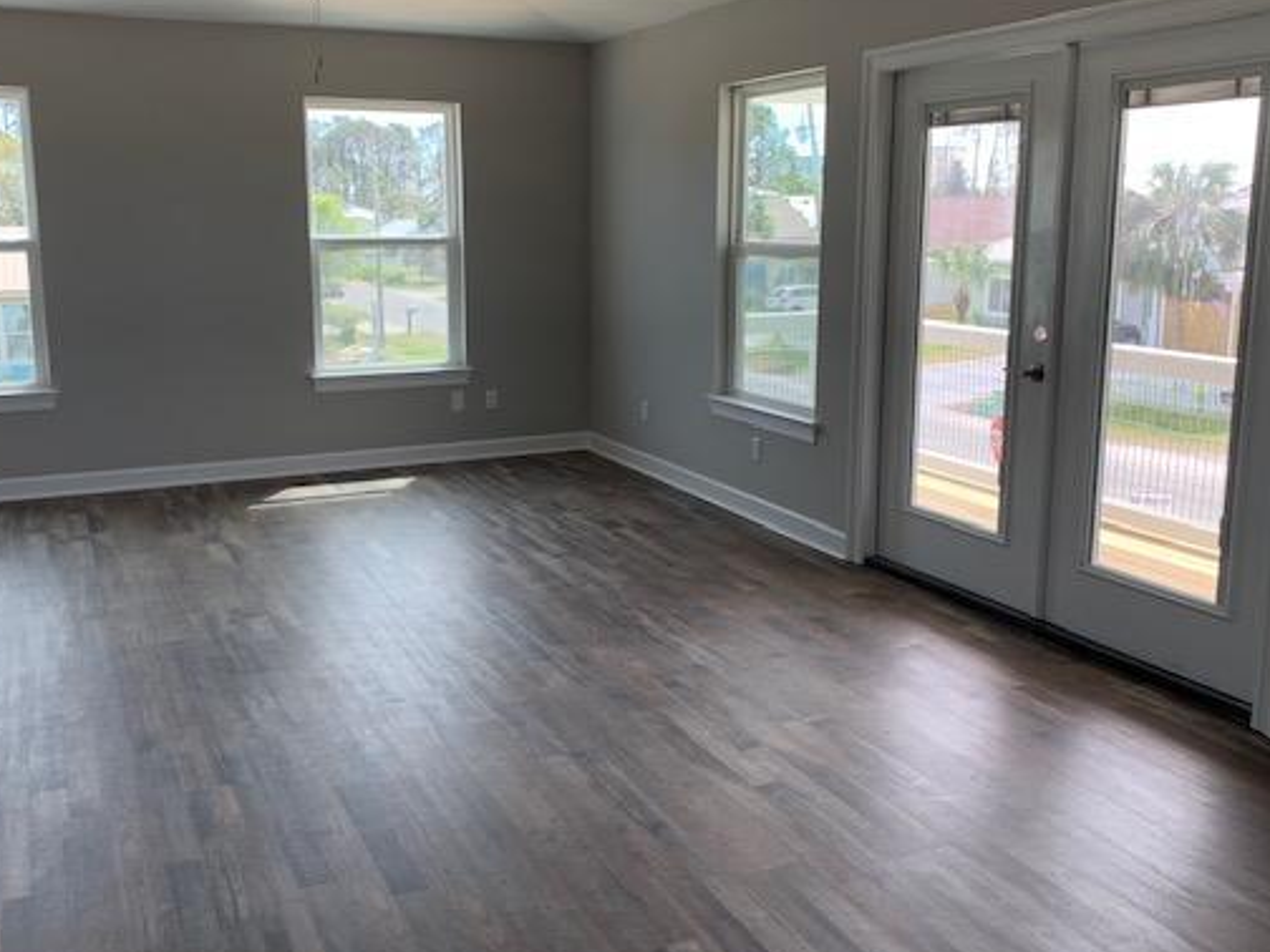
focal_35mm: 33
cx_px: 607
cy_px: 426
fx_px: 1211
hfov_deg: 55.3
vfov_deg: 42.9
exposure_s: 1/176
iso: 25
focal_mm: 4.25
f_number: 1.8
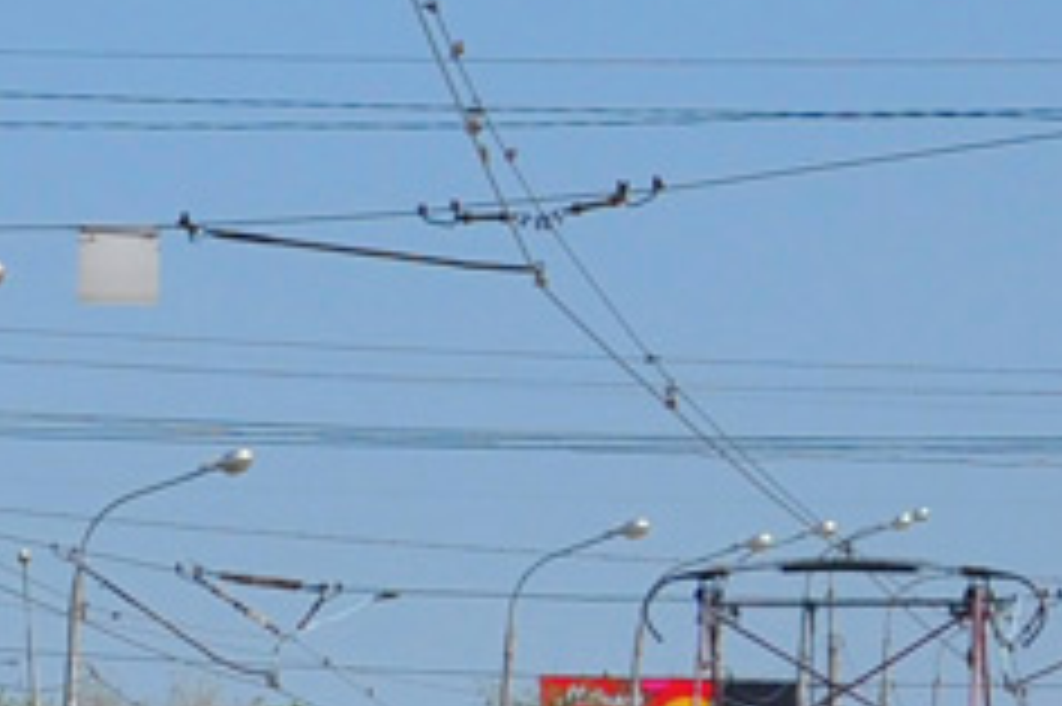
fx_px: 11231
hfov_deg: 5.4
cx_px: -616
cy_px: 929
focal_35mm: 381
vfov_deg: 3.6
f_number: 9
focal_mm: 50
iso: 200
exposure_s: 1/640
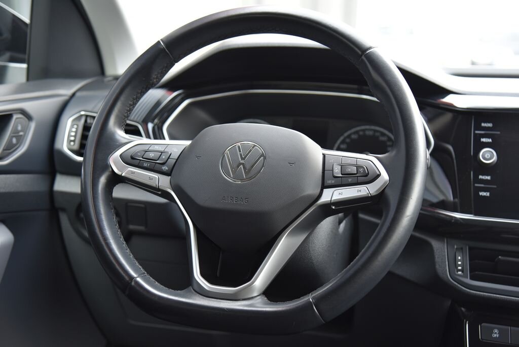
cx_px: 260
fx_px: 793
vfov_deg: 24.7
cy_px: 174
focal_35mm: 55
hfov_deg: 36.2
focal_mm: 55
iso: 500
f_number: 4.5
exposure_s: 1/80
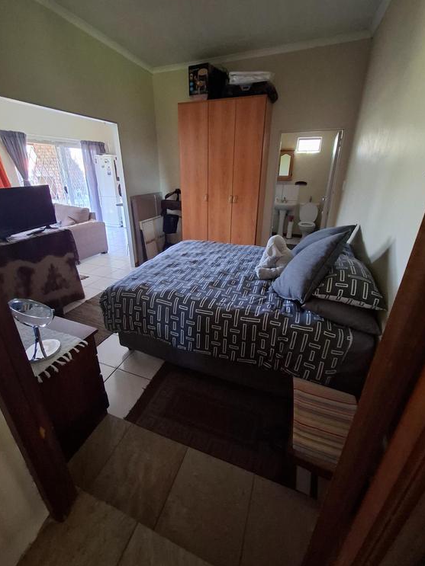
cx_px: 211
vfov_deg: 102.0
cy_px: 268
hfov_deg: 85.7
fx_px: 229
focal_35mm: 14
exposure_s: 1/25
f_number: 2.2
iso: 500
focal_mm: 1.74
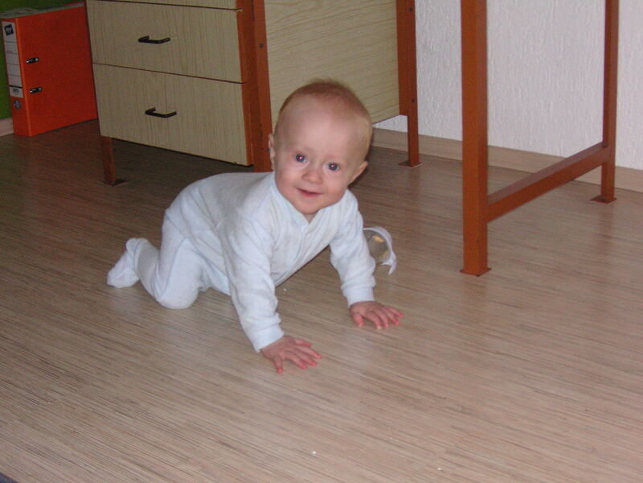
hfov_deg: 33.2
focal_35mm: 58
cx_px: 322
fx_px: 1077
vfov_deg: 25.2
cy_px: 242
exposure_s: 1/60
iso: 160
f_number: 3.7
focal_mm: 9.6
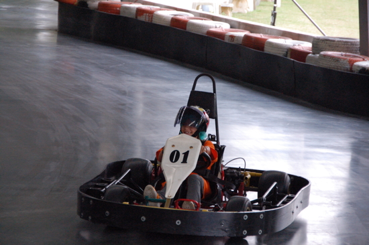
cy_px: 122
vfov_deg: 7.9
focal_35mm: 174
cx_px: 184
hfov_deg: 11.8
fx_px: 1782
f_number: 6
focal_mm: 116
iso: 1600
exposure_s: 1/320
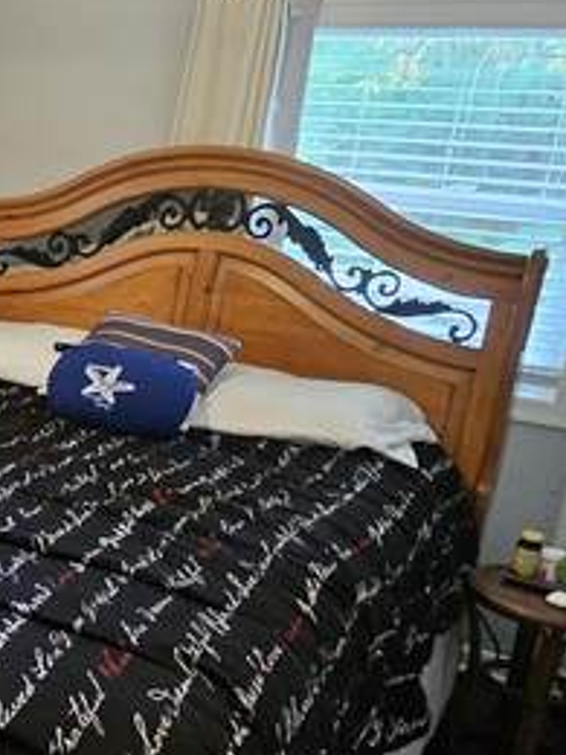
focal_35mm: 48
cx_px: -244
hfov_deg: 24.6
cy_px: 398
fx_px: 1046
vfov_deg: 39.6
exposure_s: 1/30
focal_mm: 1.7
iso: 400
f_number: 2.2
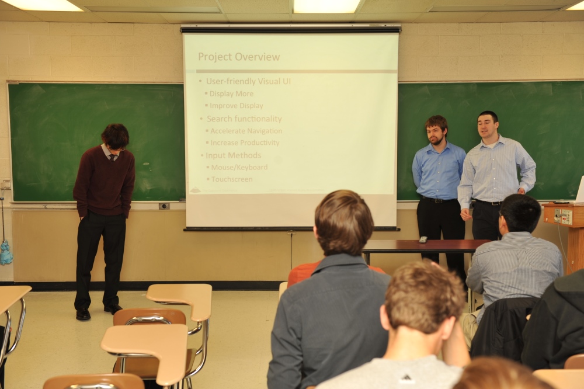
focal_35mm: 40
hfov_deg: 48.5
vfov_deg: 33.4
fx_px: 649
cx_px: 292
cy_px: 194
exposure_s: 1/60
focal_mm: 40
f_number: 5
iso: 200
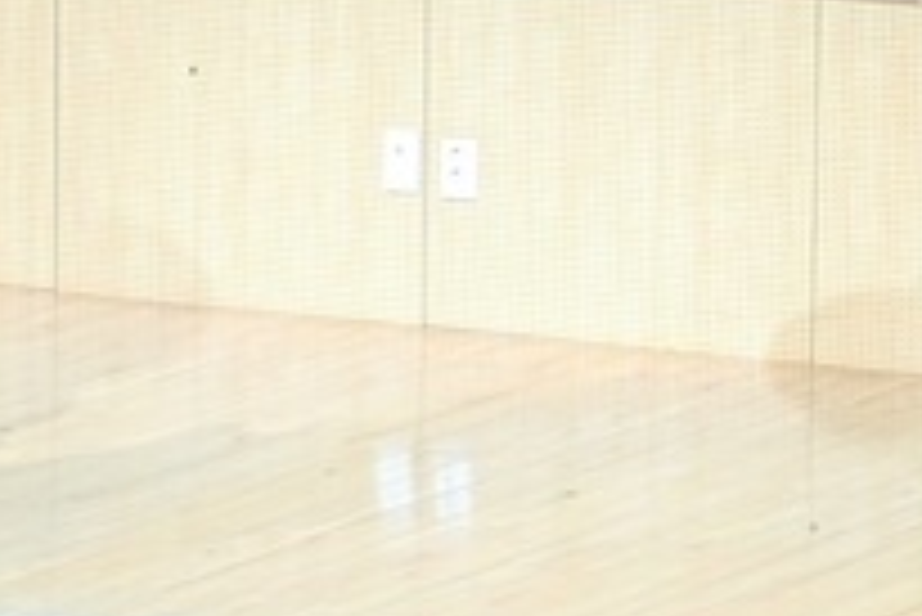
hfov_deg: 6.5
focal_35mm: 307
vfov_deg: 4.5
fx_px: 7868
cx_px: -935
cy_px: -130
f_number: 5.6
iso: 2500
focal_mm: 70
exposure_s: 1/200
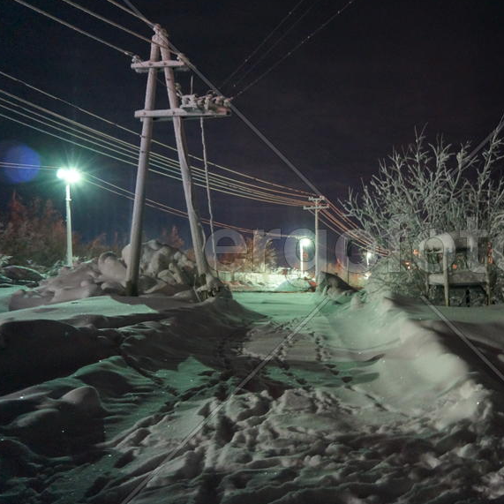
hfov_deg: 45.7
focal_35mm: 35
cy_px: 251
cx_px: 375
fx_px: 577
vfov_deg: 47.2
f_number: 4
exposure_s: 1/3
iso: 3200
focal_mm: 18
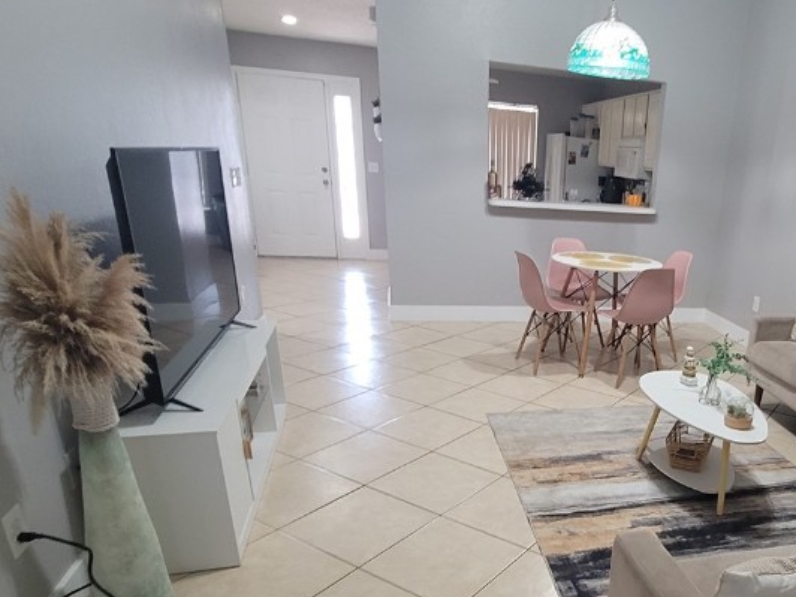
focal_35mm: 25
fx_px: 575
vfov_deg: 53.1
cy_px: 425
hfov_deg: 65.1
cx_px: 598
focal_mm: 2.2
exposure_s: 1/30
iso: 320
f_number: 2.2
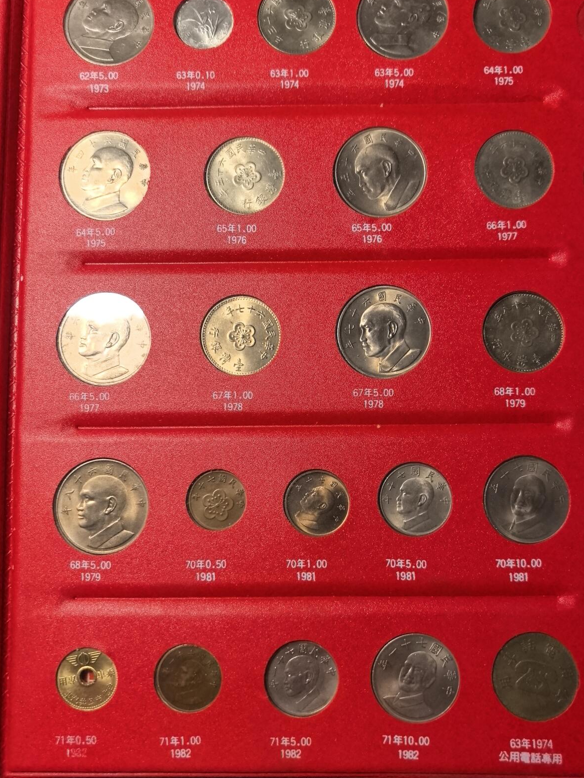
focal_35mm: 31
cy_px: 416
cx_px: 302
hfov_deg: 45.4
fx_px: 697
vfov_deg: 58.3
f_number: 2
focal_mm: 8.5
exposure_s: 1/139
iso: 50
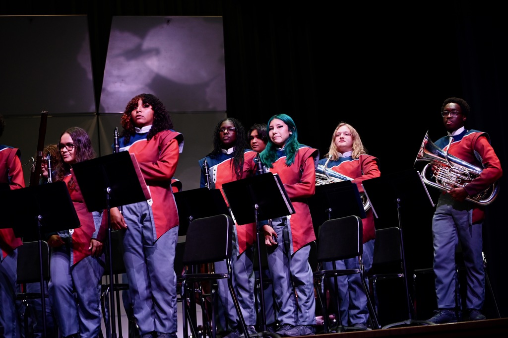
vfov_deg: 19.4
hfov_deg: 28.9
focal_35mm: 70
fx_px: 987
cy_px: 169
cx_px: 254
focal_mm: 70
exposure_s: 1/400
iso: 1600
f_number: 2.8
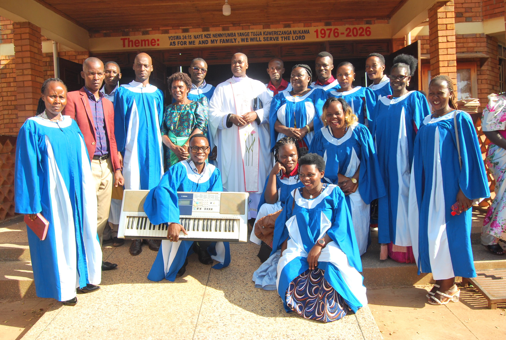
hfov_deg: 61.8
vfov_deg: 43.8
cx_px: 253
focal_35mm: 30
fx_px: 423
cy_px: 170
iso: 200
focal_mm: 20
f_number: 8
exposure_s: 1/125
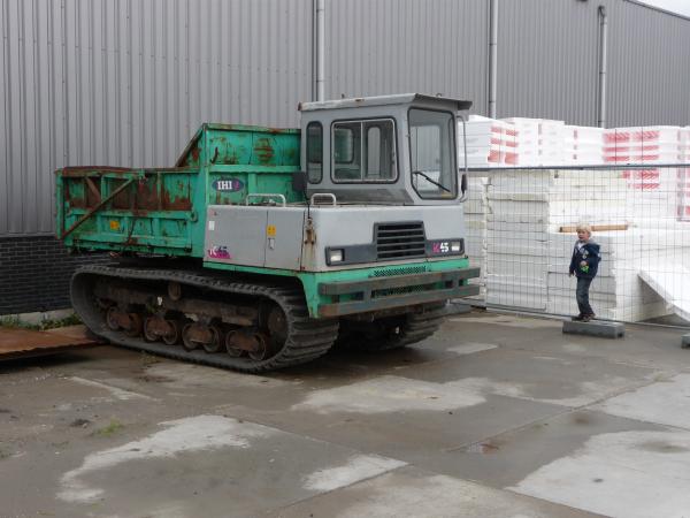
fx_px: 897
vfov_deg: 32.2
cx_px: 345
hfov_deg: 42.1
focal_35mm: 45
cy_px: 259
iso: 100
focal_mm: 7.6
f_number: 4.1
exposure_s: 1/200
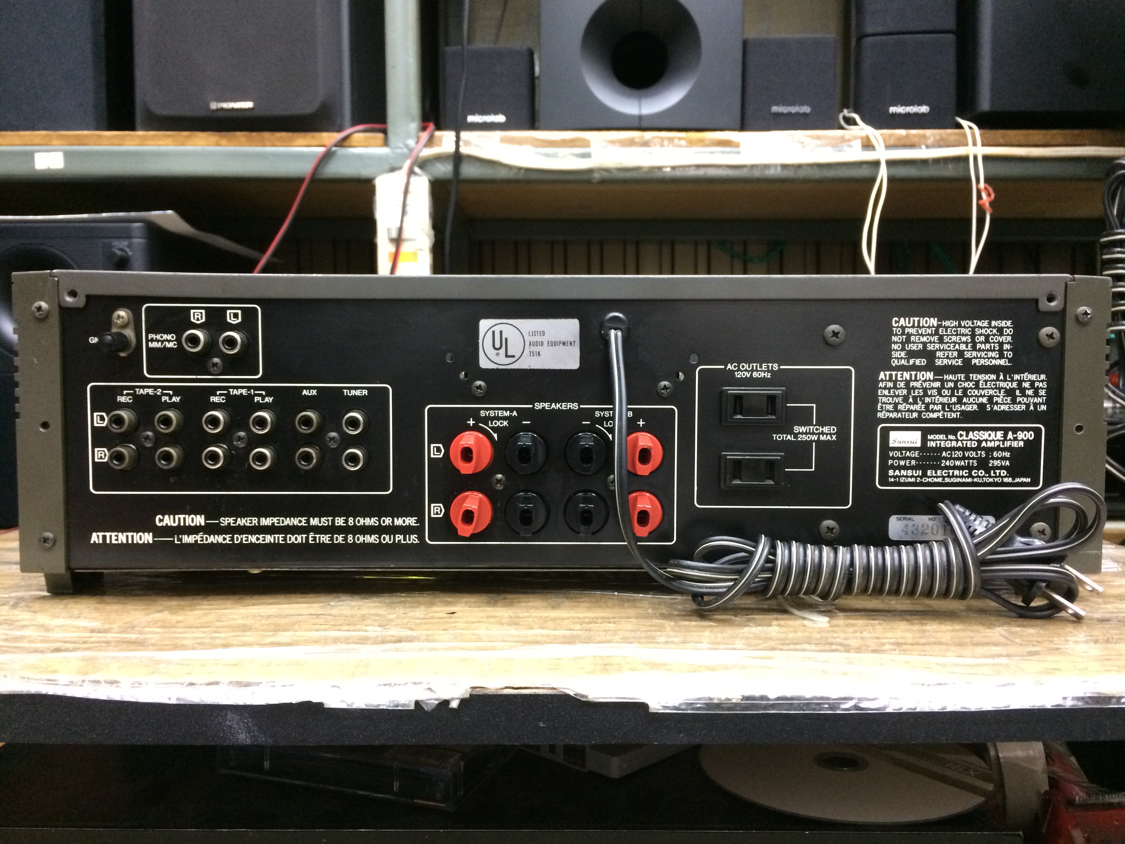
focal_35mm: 29
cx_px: 562
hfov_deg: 61.7
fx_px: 942
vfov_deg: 48.2
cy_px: 422
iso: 250
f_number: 2.2
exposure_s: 1/17
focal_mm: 4.15
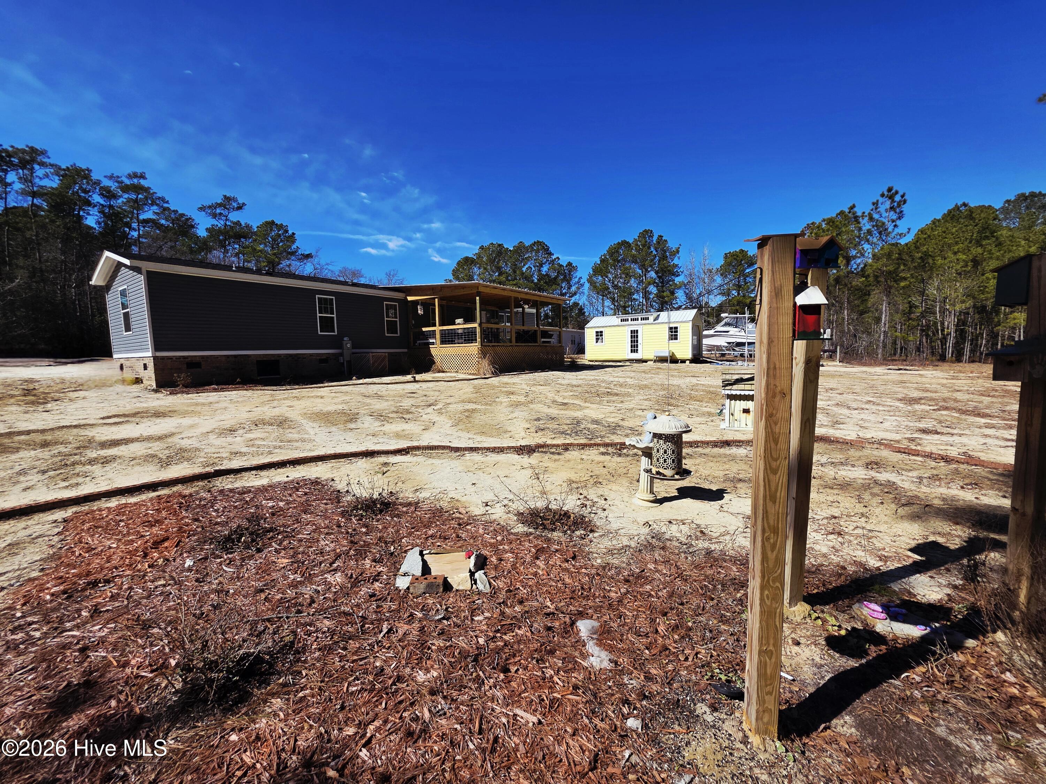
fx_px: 393
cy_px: 392
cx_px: 523
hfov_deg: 106.2
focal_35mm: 13
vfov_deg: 89.9
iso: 40
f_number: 1.9
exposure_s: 1/3333
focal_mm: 2.2
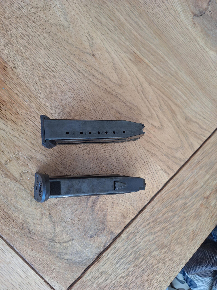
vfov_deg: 73.9
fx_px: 192
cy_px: 145
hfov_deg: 58.9
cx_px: 108
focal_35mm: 23
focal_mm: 5.54
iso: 125
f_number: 1.8
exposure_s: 1/50
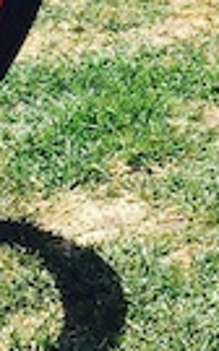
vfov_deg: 10.9
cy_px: -250
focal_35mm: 182
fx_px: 1744
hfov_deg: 7.1
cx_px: 308
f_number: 2.2
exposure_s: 1/1580
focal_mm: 4.15
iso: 32
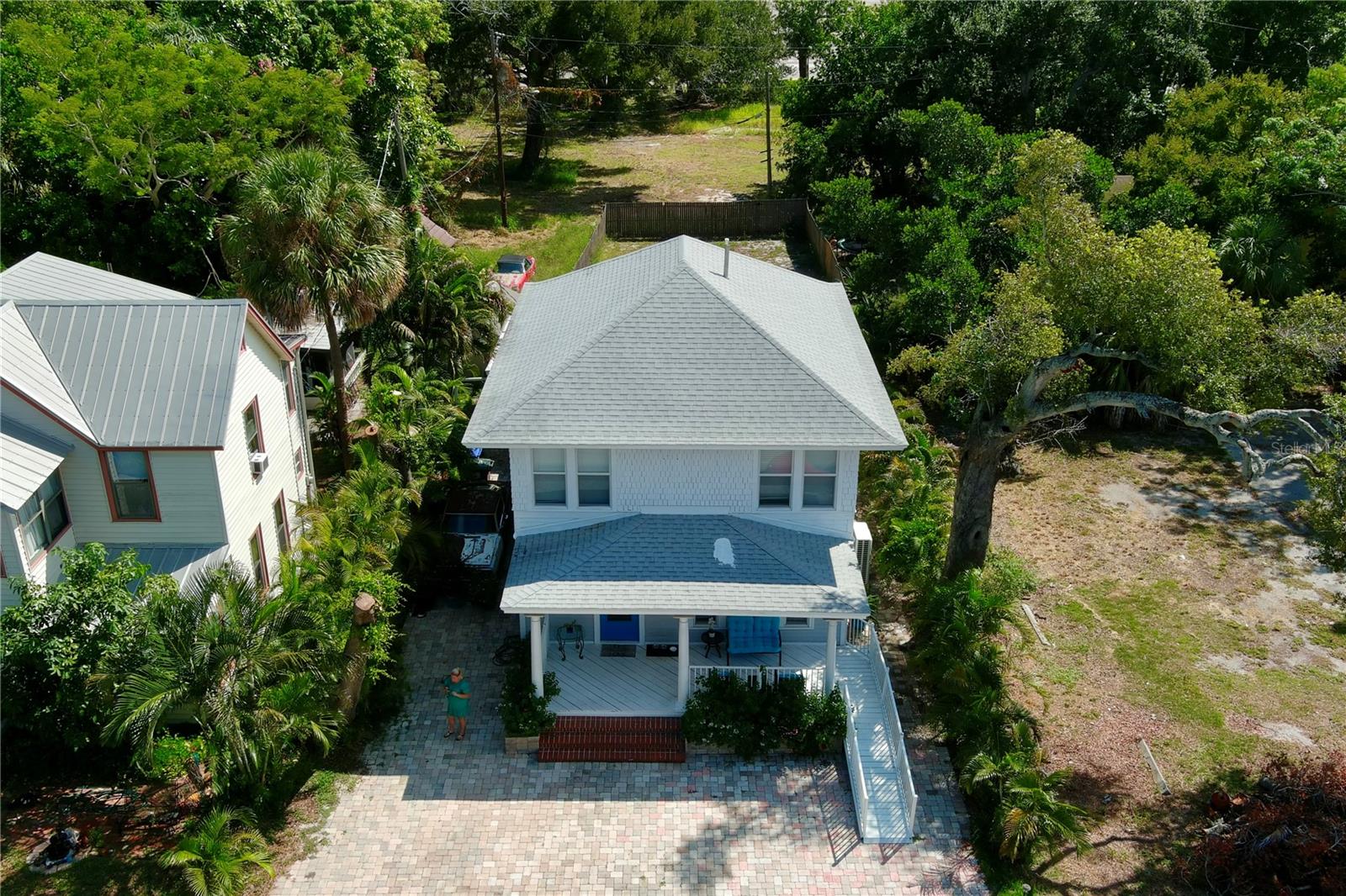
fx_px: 1084
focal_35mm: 29
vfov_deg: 44.9
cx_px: 673
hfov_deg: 63.7
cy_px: 448
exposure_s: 1/320
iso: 200
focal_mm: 10.57
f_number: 7.1
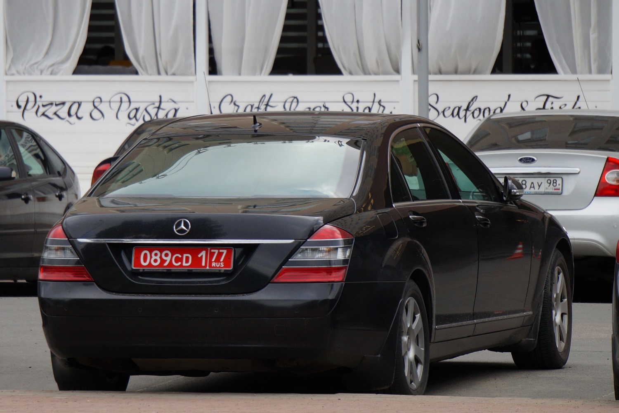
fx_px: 4333
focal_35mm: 252
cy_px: 206
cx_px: 310
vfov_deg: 5.5
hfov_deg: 8.2
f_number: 6.3
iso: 200
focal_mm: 168
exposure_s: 1/320
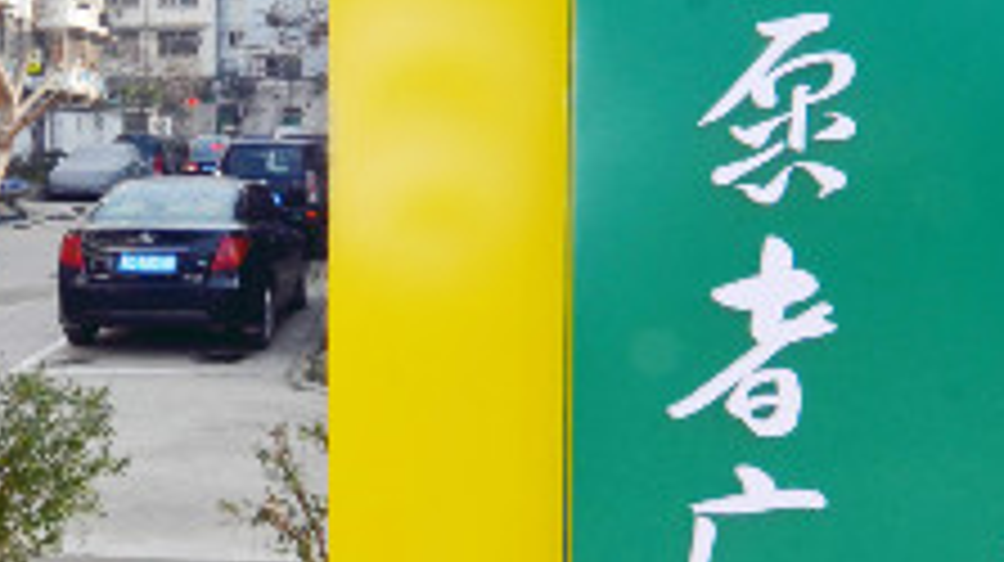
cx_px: 243
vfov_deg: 13.0
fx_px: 2474
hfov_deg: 22.7
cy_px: 164
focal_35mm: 93
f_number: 16
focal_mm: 22
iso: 500
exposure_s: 1/250
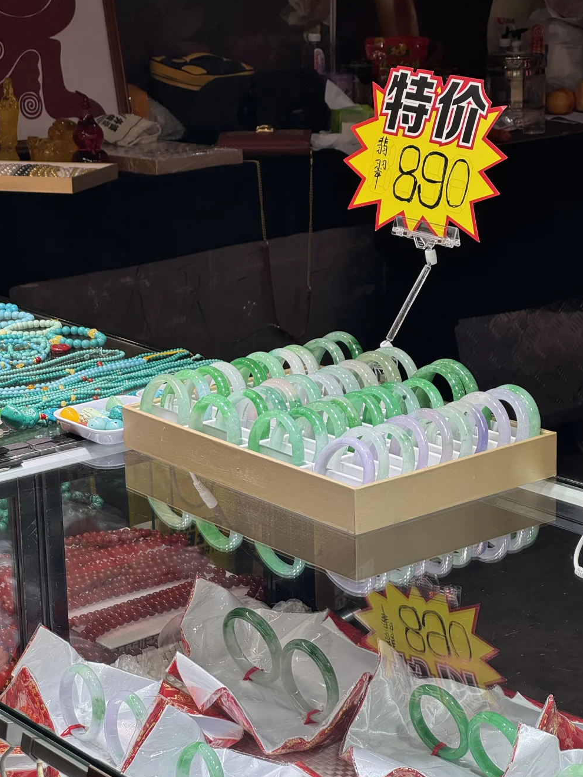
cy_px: 389
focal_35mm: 84
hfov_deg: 17.6
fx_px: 1886
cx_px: 316
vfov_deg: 23.3
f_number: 2.8
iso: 25
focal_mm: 9
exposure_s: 1/128
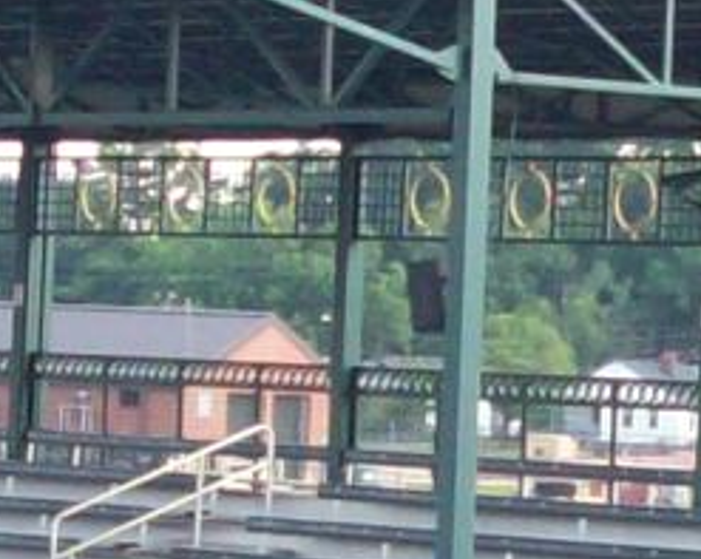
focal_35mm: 300
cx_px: 704
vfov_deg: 5.1
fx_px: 6217
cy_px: 522
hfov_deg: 6.4
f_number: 2.8
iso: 80
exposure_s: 1/232
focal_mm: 6.2
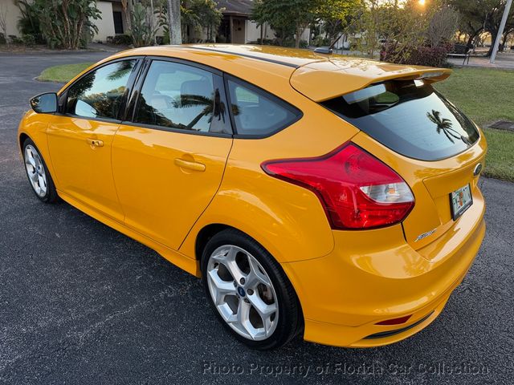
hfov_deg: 71.6
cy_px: 192
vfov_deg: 56.8
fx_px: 356
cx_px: 257
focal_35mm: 24
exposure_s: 1/267
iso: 80
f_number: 1.78
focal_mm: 6.76
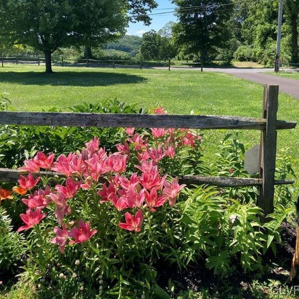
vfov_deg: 47.6
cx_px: 150
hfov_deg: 48.5
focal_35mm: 34
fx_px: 332
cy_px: 97
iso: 20
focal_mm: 3.99
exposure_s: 1/960
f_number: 1.8
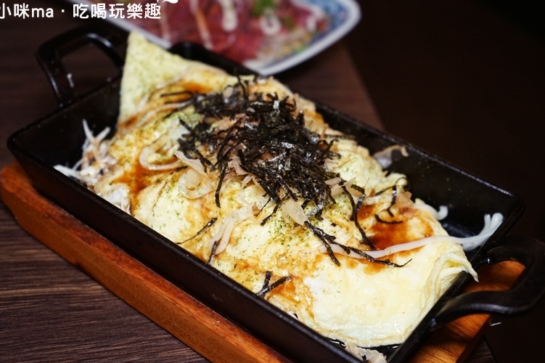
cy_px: 177
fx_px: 741
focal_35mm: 49
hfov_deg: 40.4
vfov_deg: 27.5
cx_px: 264
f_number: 4.5
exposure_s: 1/60
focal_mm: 46
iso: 2500
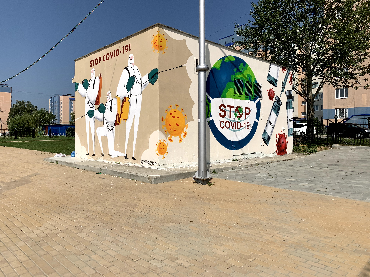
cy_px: 138
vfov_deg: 53.1
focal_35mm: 26
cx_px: 185
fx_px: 278
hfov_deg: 67.3
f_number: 1.8
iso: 25
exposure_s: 1/5714
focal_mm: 4.25
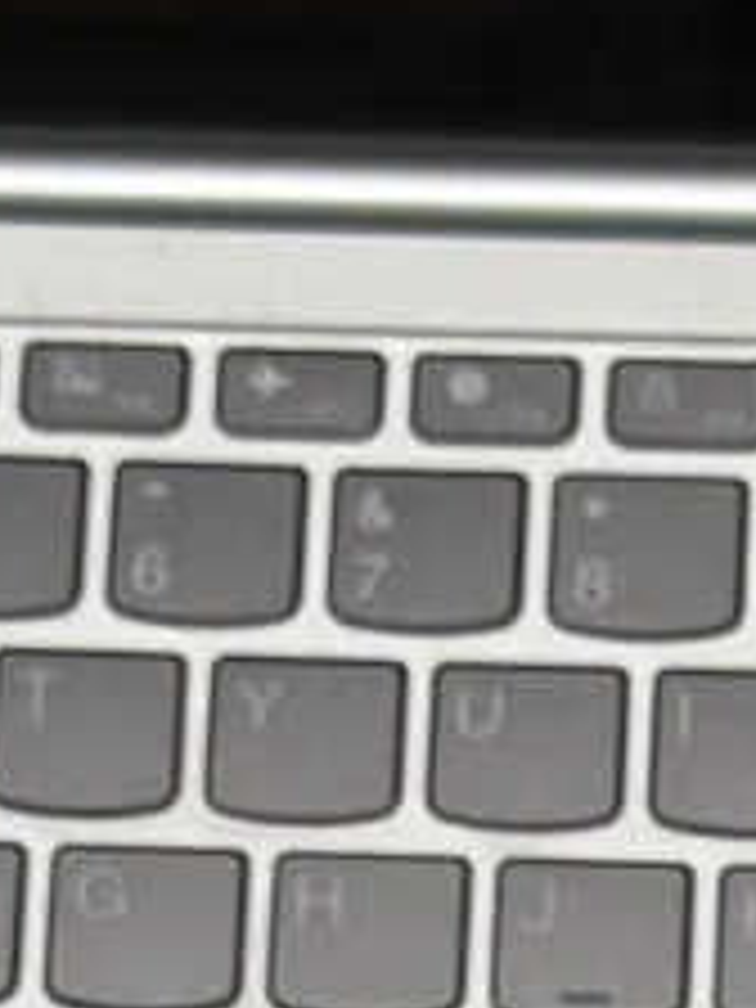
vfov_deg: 6.1
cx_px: 284
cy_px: 2606
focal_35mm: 309
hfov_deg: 4.8
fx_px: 8998
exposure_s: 1/60
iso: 100
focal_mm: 6.76
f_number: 1.78
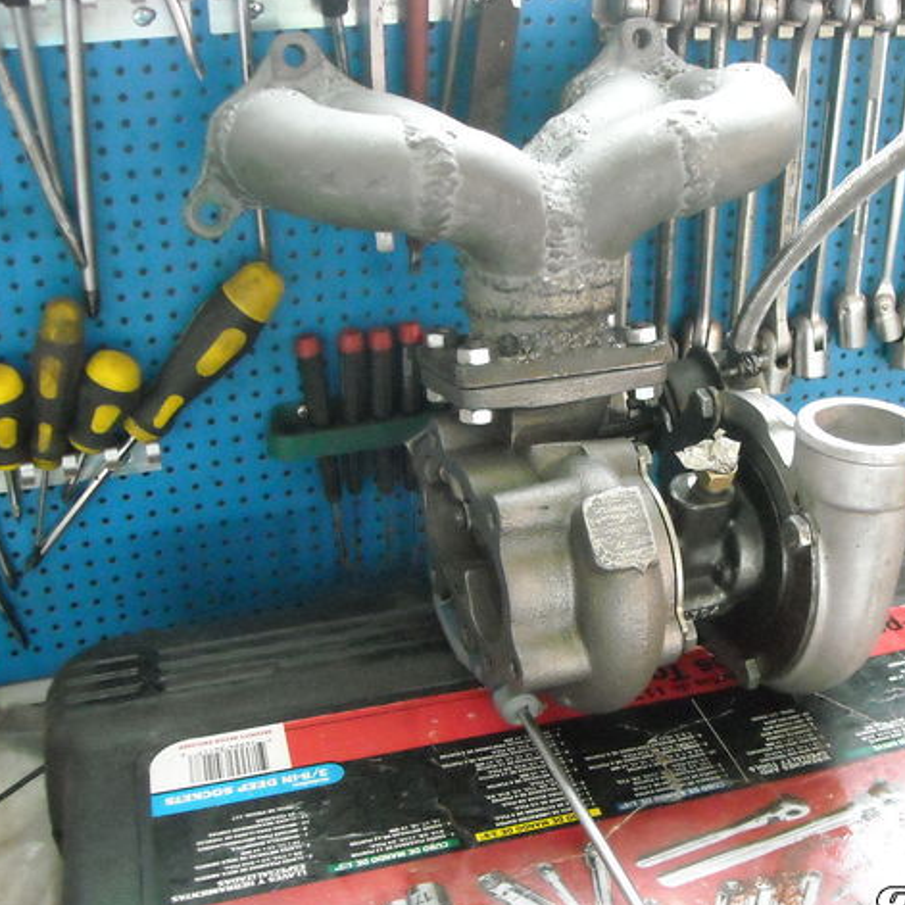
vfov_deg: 40.0
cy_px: 455
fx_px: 1242
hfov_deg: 39.6
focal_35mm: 42
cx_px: 592
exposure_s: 1/33
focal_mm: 5.7
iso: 800
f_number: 2.8
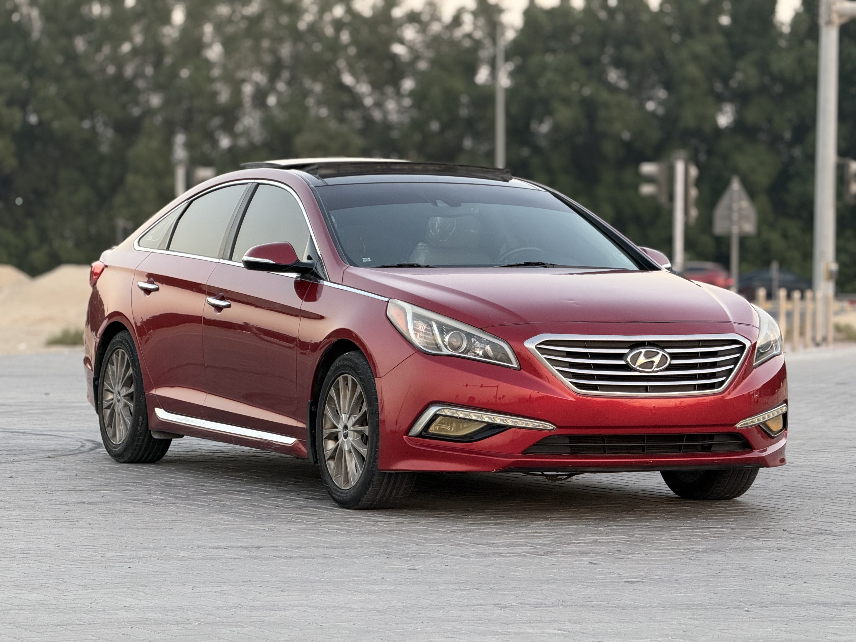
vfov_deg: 12.3
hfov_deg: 16.4
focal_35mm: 120
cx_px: 428
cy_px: 321
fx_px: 2967
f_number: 2.8
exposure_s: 1/99
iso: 160
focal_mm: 15.66
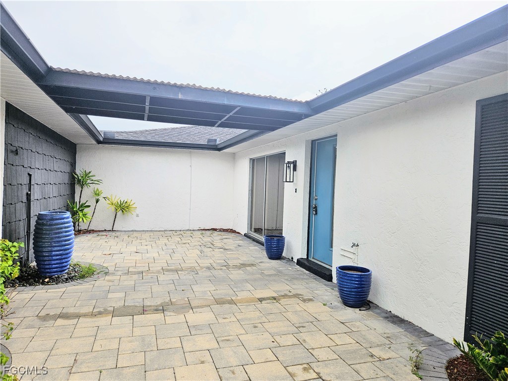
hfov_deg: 73.9
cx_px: 254
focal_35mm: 23
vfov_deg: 58.9
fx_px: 338
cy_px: 190
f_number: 1.8
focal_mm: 5.4
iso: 25
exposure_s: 1/562
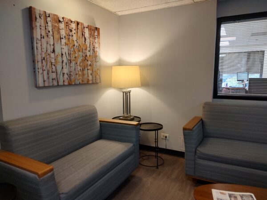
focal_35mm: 24
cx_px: 134
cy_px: 100
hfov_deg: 71.6
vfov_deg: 56.8
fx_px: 185
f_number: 1.9
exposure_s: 1/60
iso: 888
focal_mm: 5.88
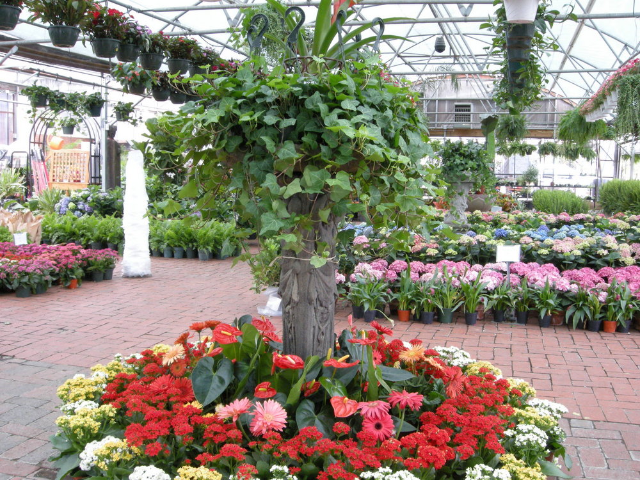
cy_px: 240
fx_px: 647
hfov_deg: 52.6
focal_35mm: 35
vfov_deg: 40.7
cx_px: 320
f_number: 6.8
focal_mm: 7.5
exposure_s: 1/15
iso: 200
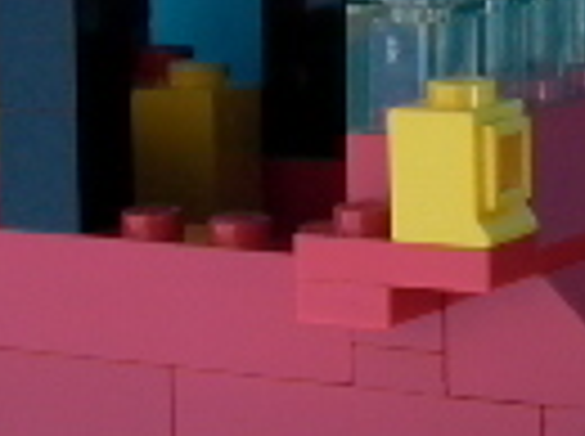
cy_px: 315
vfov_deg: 6.2
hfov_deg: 8.4
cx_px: 387
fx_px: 3998
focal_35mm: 237
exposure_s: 1/103
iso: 100
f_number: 4.35
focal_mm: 9.94
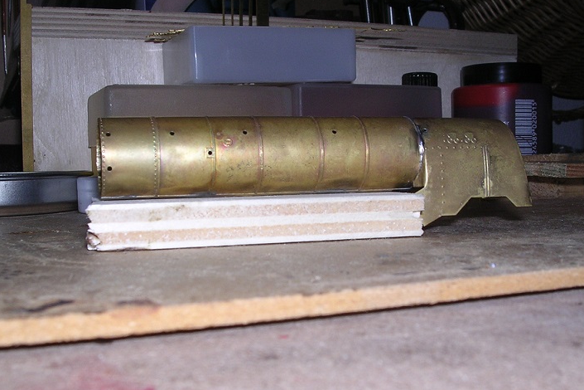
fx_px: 746
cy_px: 224
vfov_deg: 29.2
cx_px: 295
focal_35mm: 46
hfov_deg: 42.7
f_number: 5.6
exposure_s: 1/60.1
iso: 100
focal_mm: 5.8
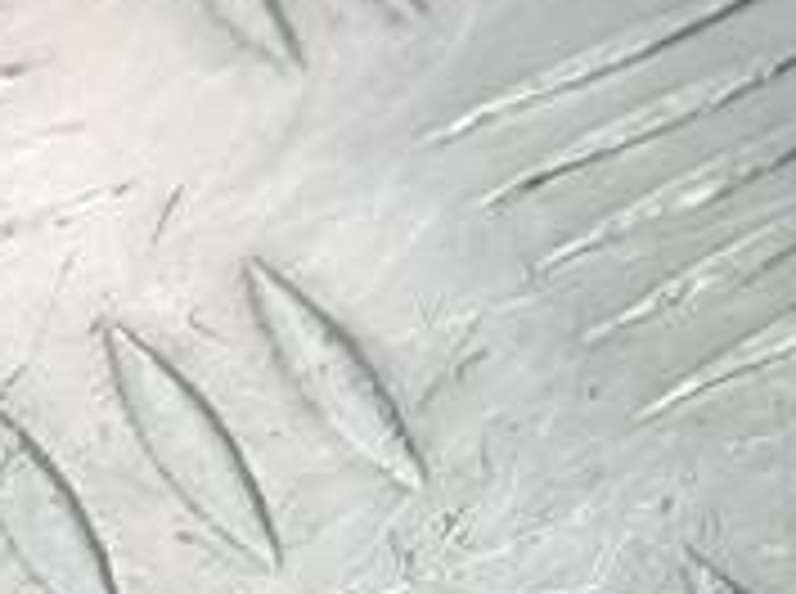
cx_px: 2064
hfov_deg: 10.9
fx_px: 3328
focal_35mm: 145
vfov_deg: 9.3
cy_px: -716
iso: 80
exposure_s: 1/50
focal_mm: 4.6
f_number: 1.8
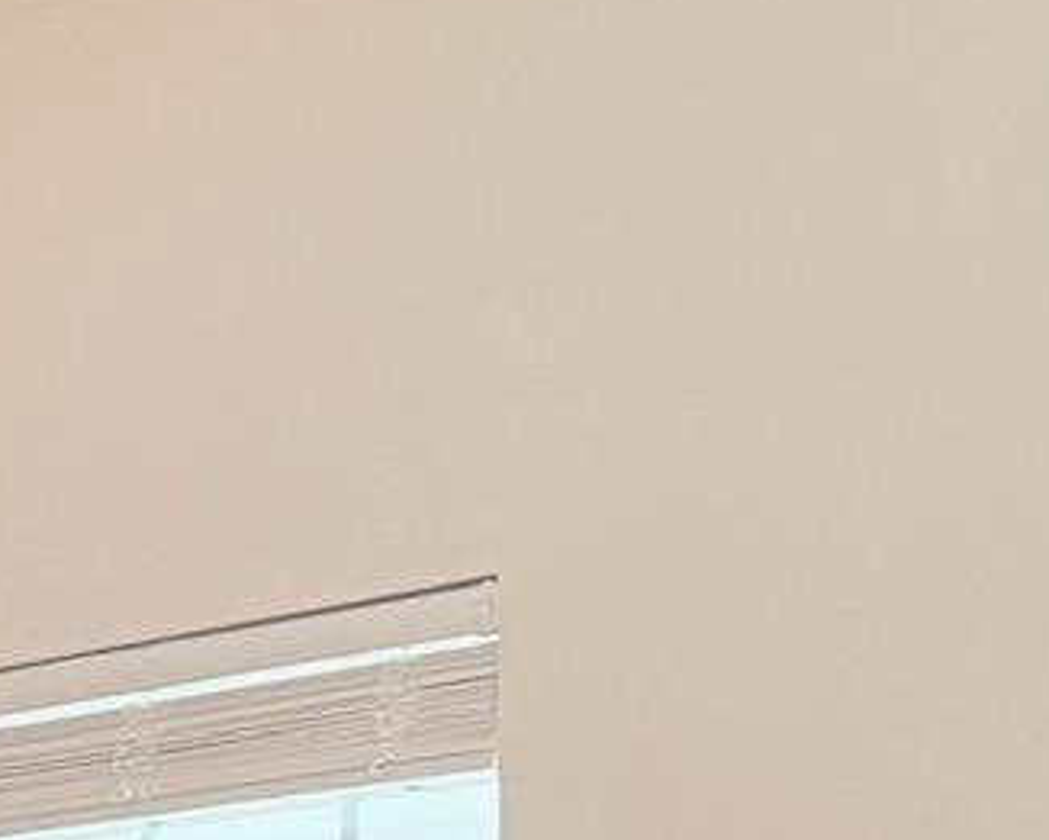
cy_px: 1445
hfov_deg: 10.8
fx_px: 4565
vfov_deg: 10.0
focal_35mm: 147
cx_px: -1583
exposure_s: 1/60
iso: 320
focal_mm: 6.76
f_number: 1.78
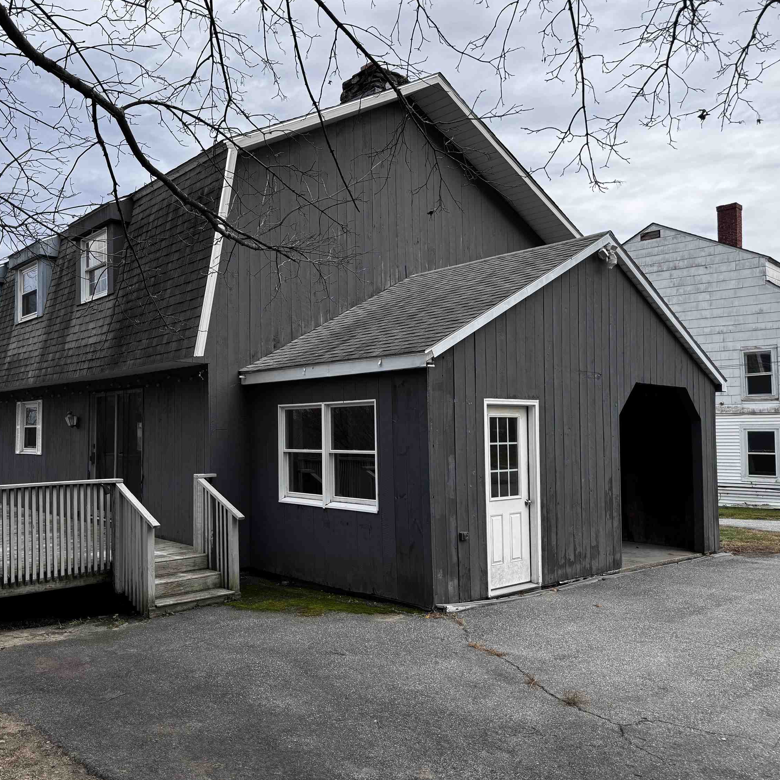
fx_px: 739
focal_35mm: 29
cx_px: 252
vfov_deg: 55.6
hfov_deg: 54.4
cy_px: 391
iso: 80
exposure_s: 1/1488
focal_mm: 6.76
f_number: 1.78
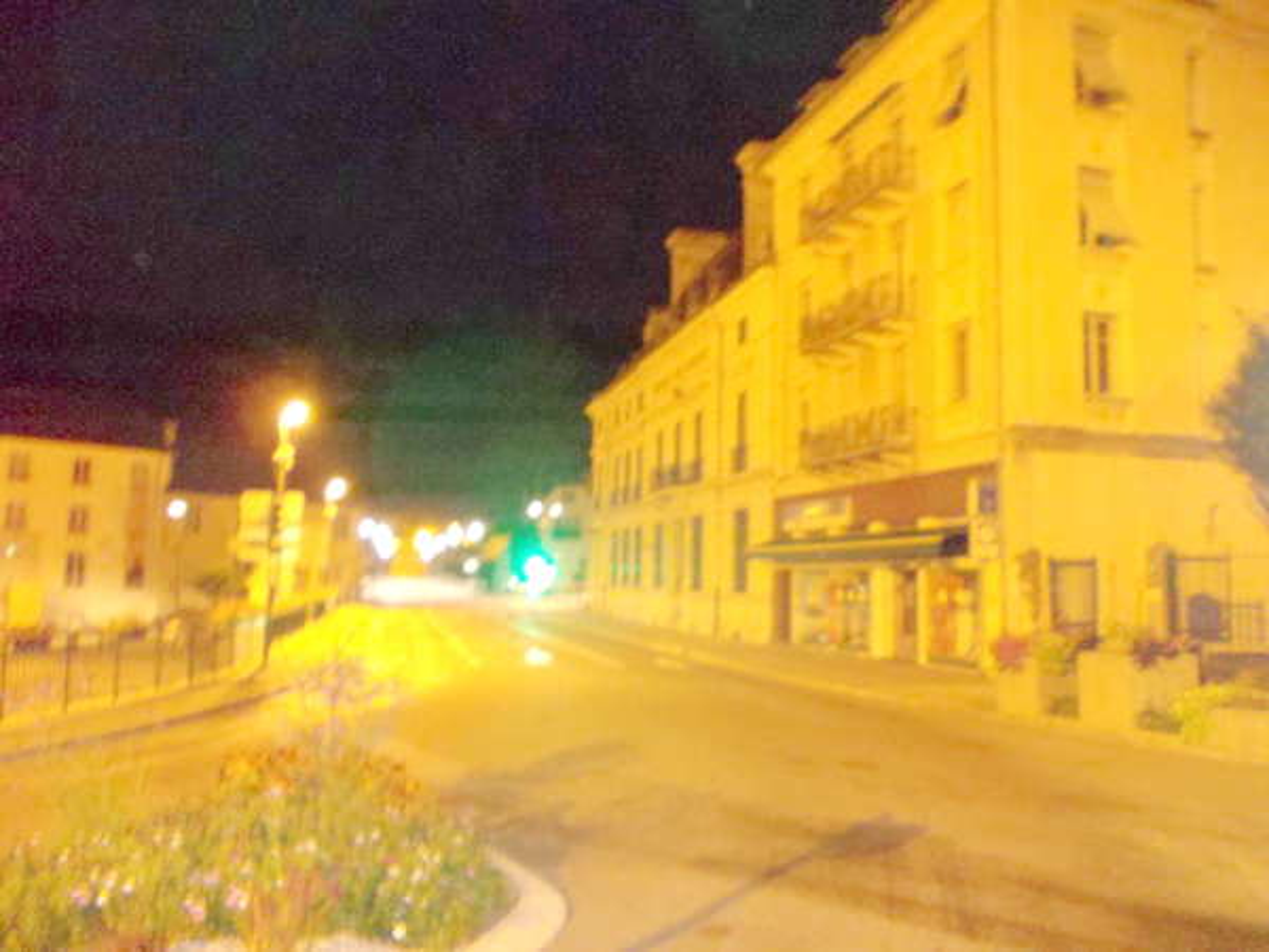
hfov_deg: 63.4
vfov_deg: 49.7
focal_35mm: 28
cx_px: 634
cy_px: 476
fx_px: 1026
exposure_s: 1/2
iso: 320
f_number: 2.7
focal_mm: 4
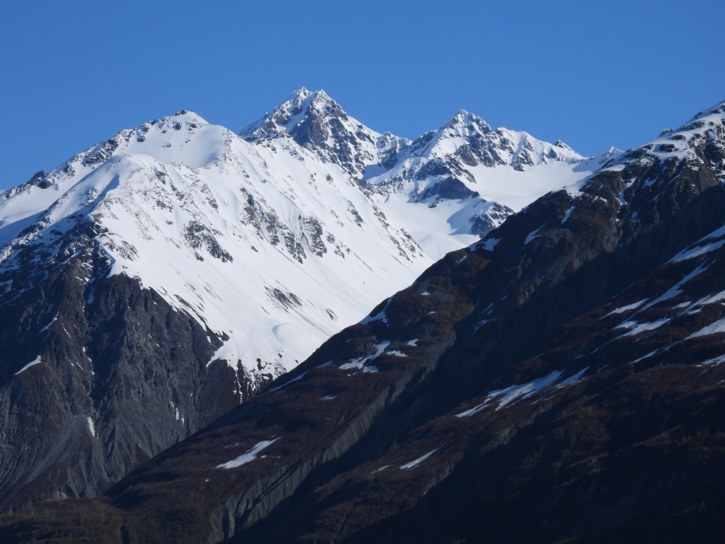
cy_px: 272
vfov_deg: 9.9
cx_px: 362
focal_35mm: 150
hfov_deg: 13.2
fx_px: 3142
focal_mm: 26.8
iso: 100
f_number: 5
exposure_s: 1/1600
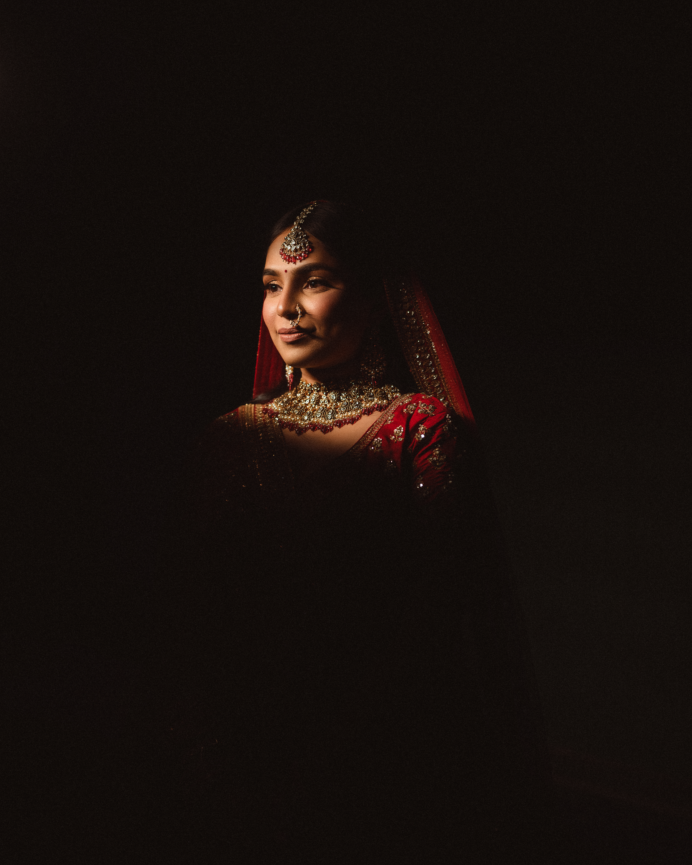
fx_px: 1024
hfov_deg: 37.3
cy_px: 470
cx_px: 348
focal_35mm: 40
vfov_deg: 45.7
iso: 800
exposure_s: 1/250
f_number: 1.6
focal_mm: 35
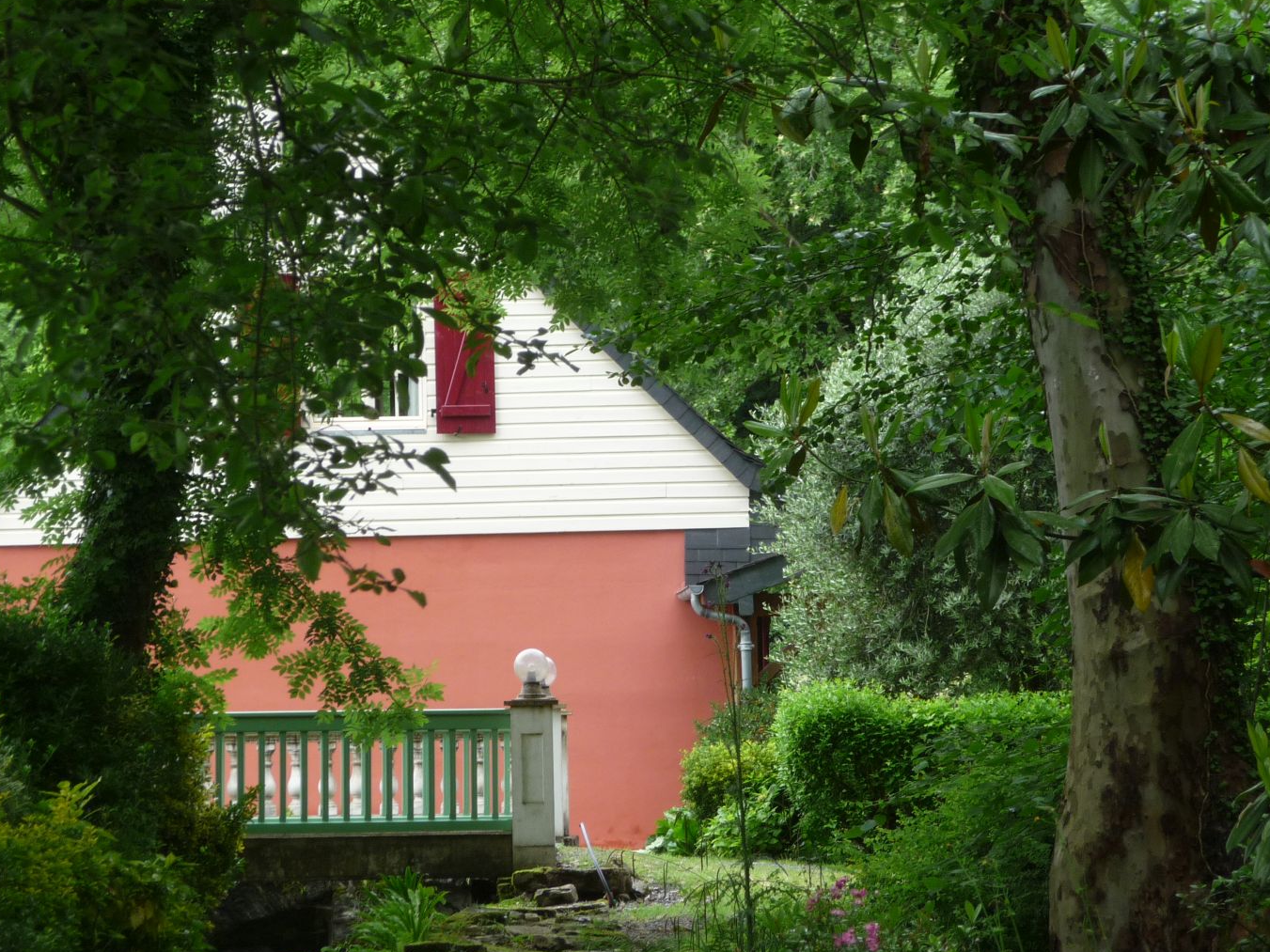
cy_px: 505
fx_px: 6126
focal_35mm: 167
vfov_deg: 8.9
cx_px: 609
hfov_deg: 11.8
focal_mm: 24.1
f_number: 4.8
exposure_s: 1/40
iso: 125
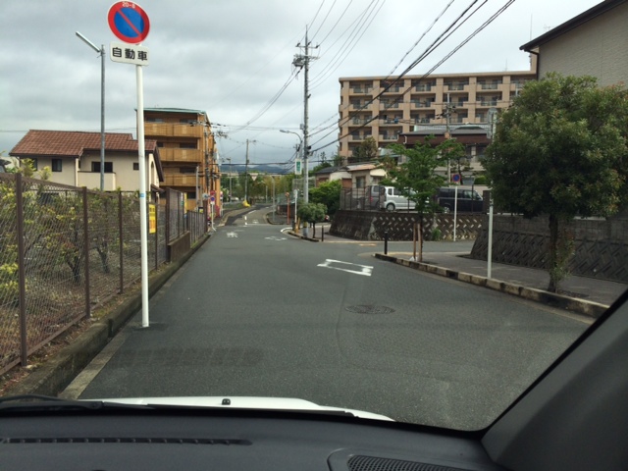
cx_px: 314
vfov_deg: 46.8
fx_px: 544
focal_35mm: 30
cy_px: 236
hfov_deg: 60.0
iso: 32
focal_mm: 4.12
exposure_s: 1/954
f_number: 2.2
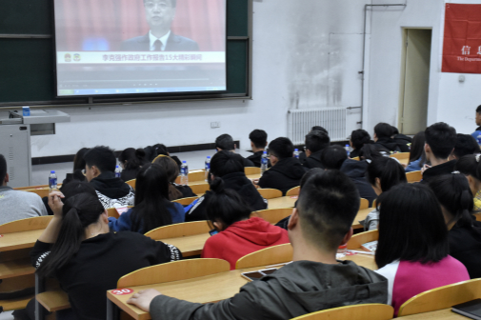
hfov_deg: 35.0
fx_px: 761
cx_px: 274
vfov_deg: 23.7
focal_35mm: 57
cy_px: 145
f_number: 4
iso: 1800
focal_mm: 30
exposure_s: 1/60
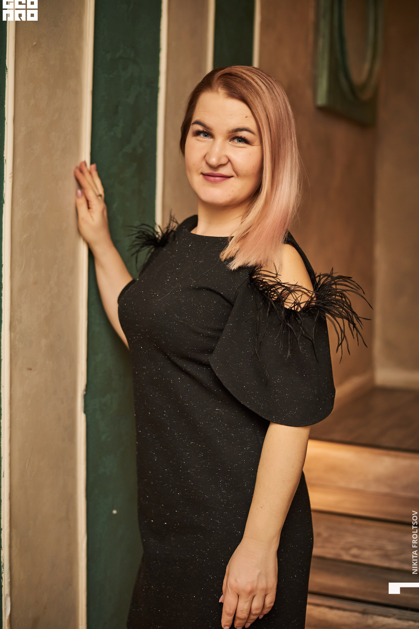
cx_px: 212
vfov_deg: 38.9
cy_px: 313
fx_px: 890
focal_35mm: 51
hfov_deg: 26.5
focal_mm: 50
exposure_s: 1/200
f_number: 2.8
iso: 2000
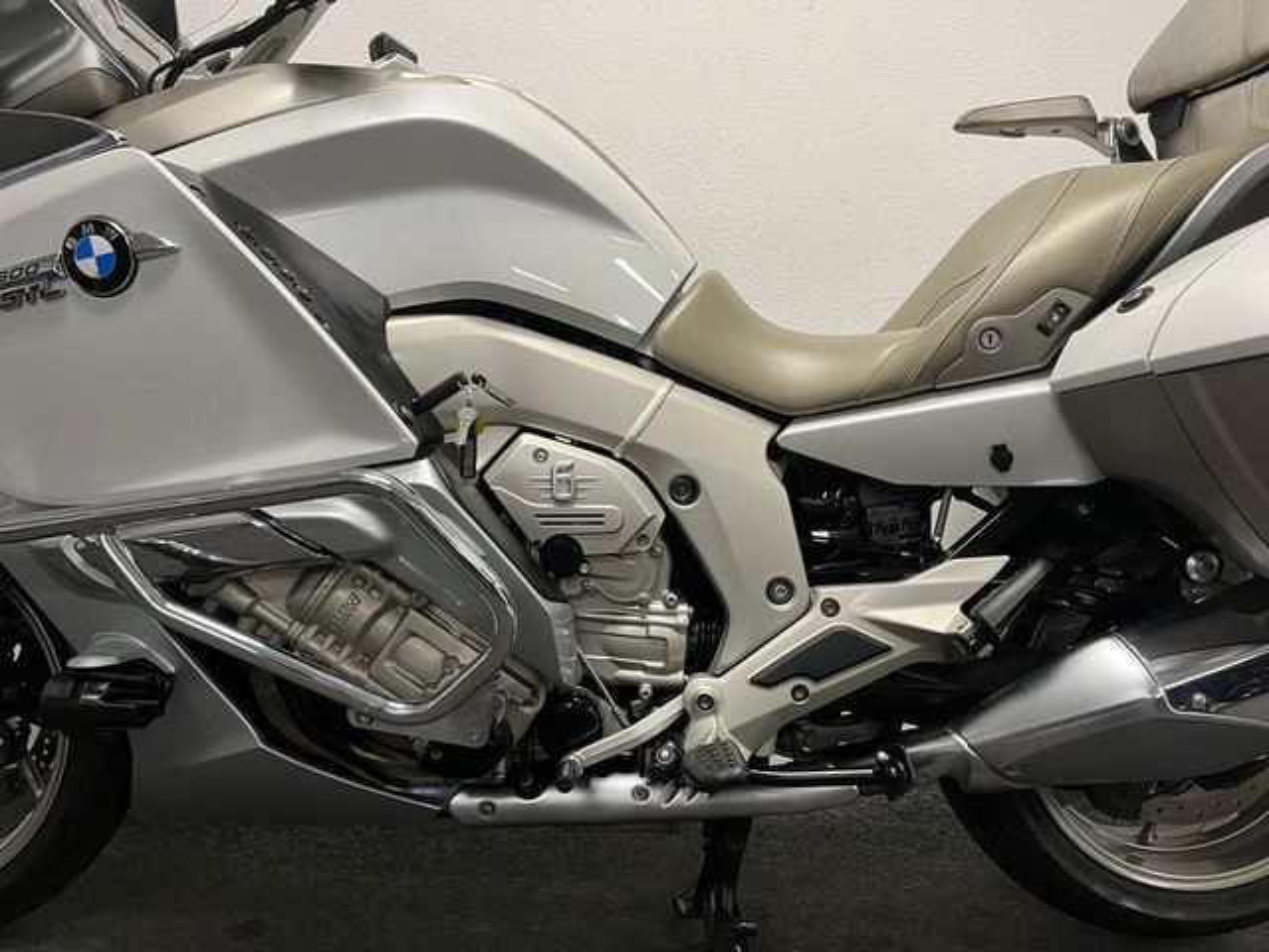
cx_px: 634
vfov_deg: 53.1
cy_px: 476
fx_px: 953
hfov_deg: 67.3
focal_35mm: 26
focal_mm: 5.1
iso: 80
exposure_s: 1/50
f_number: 1.6
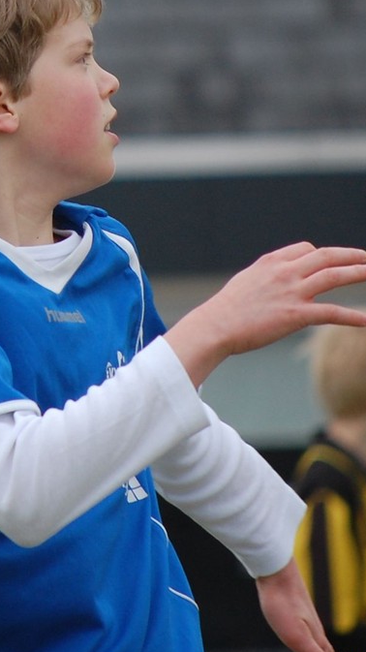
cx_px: 91
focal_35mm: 478
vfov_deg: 4.5
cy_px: 167
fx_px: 8256
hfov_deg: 2.5
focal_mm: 200
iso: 400
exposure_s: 1/800
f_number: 5.6
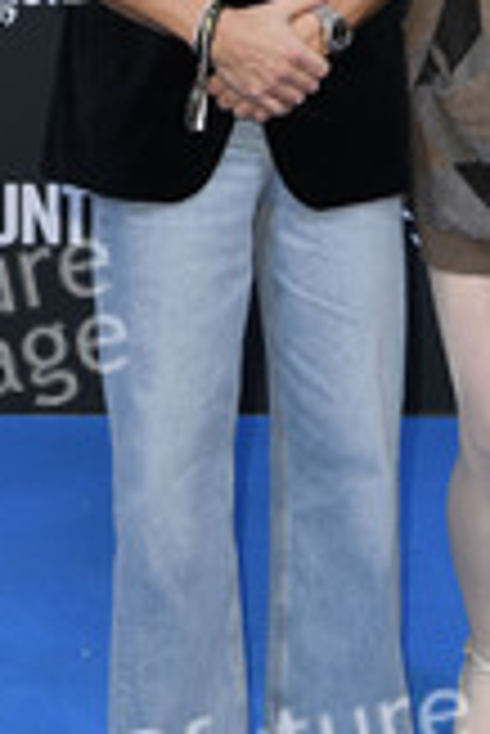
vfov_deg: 19.6
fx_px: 2098
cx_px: 387
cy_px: 122
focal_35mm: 103
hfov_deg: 13.3
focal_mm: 42
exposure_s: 1/500
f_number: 4
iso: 400
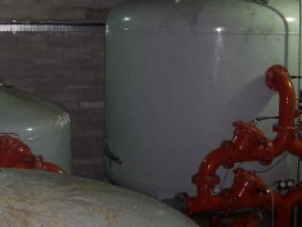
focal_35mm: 58
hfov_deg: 33.2
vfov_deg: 25.2
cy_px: 92
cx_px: 168
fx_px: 506
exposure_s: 1/60
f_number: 2.8
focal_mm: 5.6
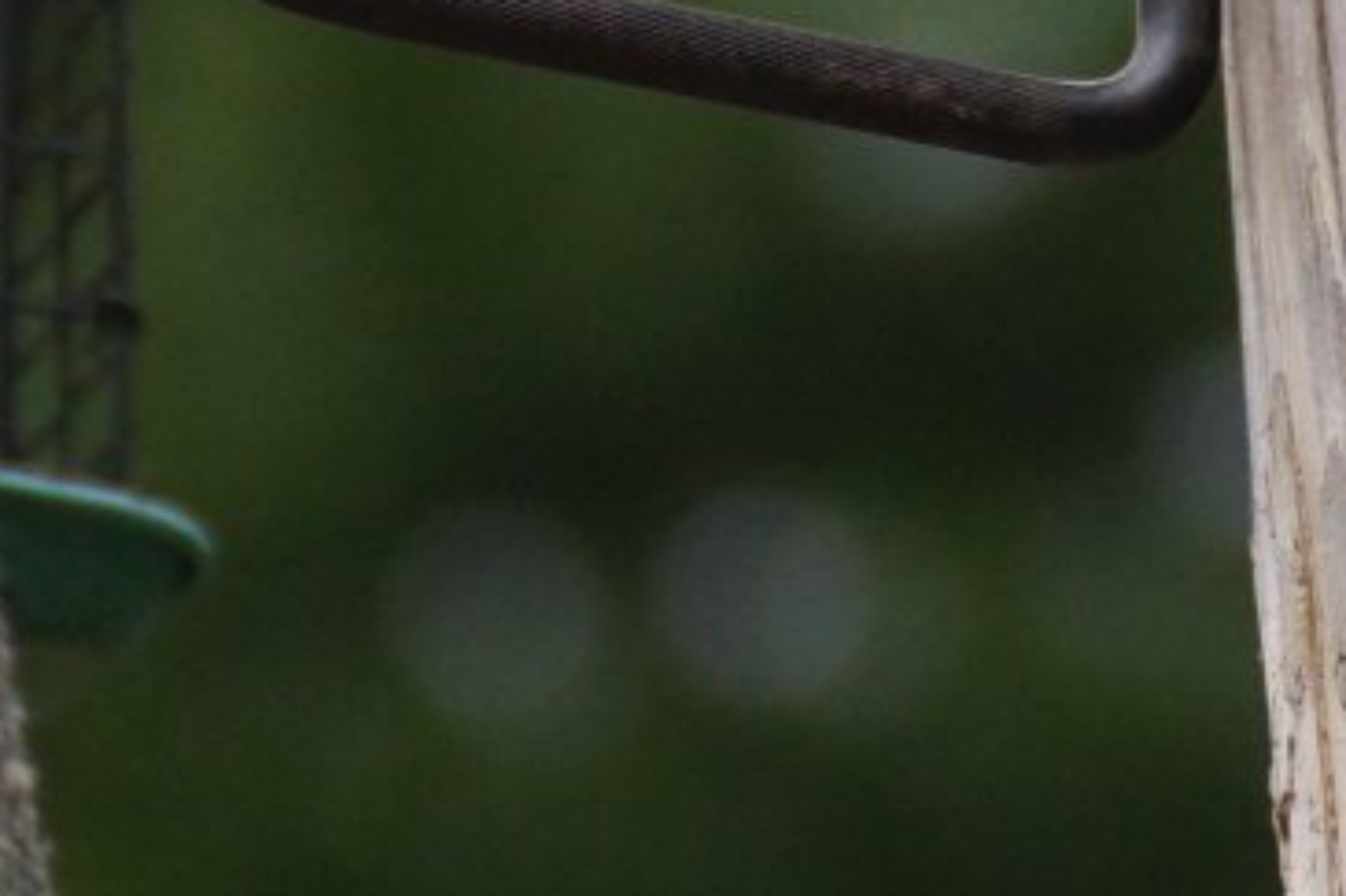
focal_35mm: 1026
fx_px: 38342
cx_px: 136
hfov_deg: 2.0
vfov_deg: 1.3
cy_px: -328
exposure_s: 1/400
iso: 640
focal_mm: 250
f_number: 6.3
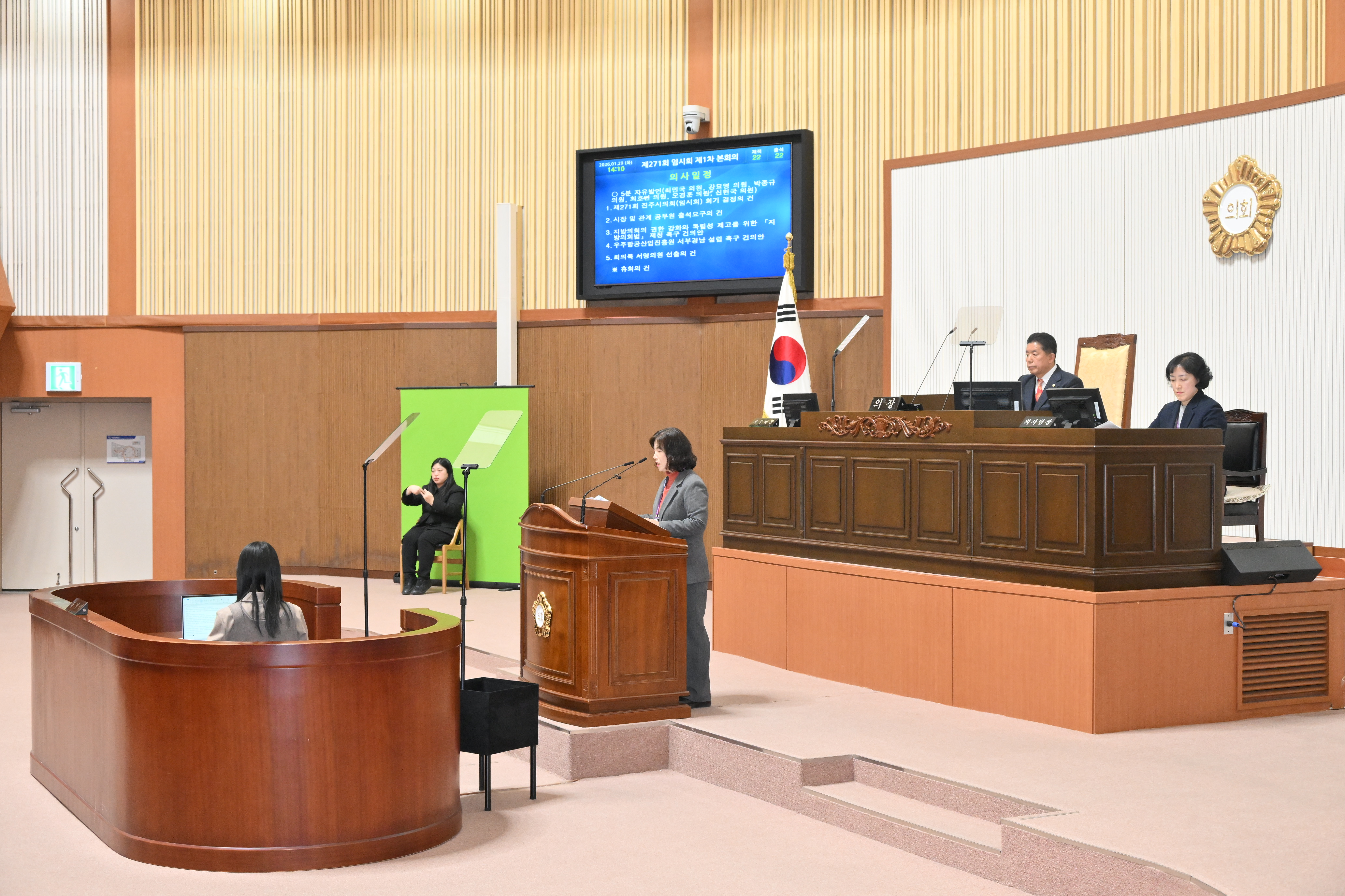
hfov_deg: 41.9
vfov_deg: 28.6
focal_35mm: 47
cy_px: 448
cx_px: 672
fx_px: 1756
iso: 5000
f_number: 6.3
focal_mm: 47
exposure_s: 1/250
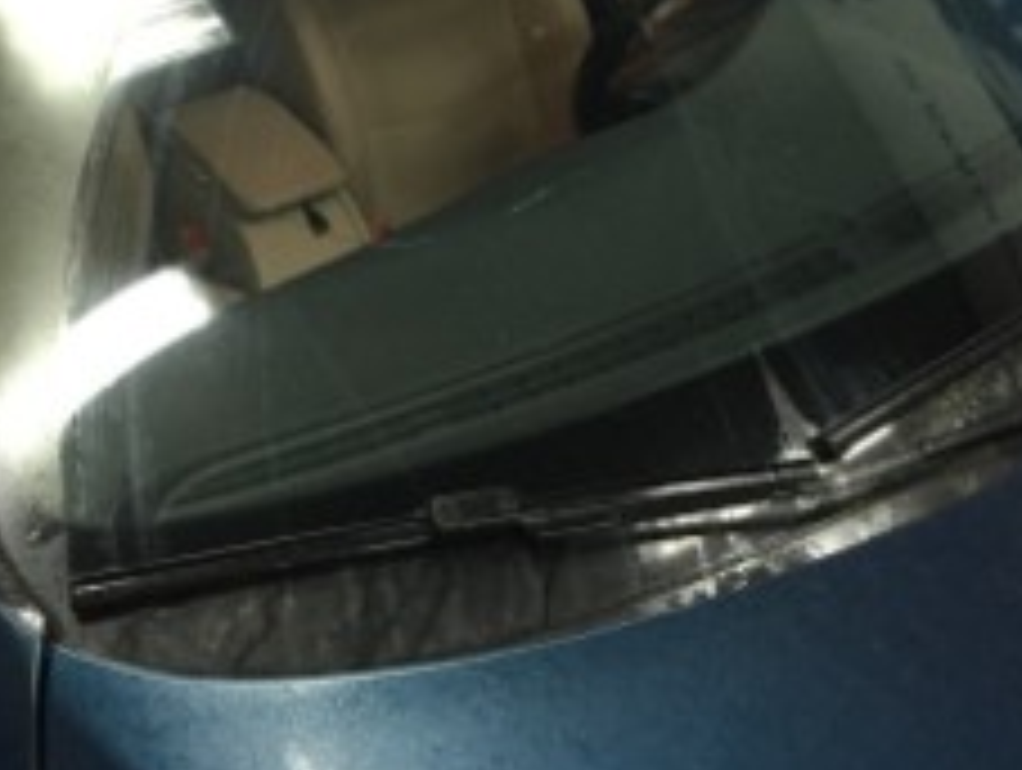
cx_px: 513
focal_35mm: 51
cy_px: 131
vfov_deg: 27.9
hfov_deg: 37.4
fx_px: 1508
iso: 250
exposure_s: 1/33
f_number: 2.2
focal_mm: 4.15
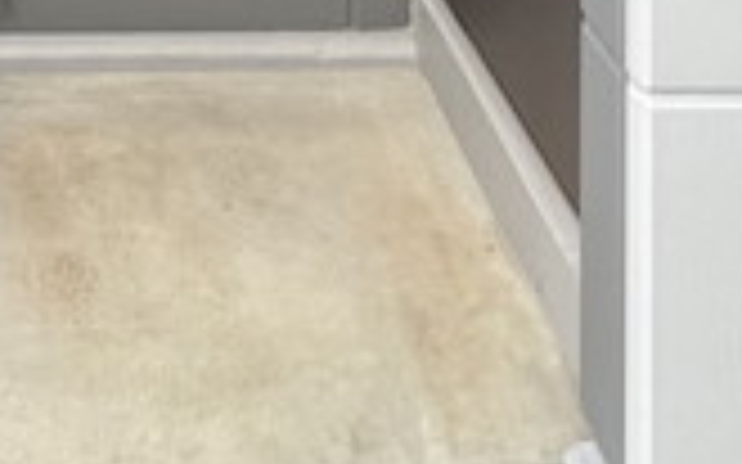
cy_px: -698
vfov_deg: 13.4
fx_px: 1354
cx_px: 27
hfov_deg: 29.0
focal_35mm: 67
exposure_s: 1/121
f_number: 1.8
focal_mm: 1.57
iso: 160
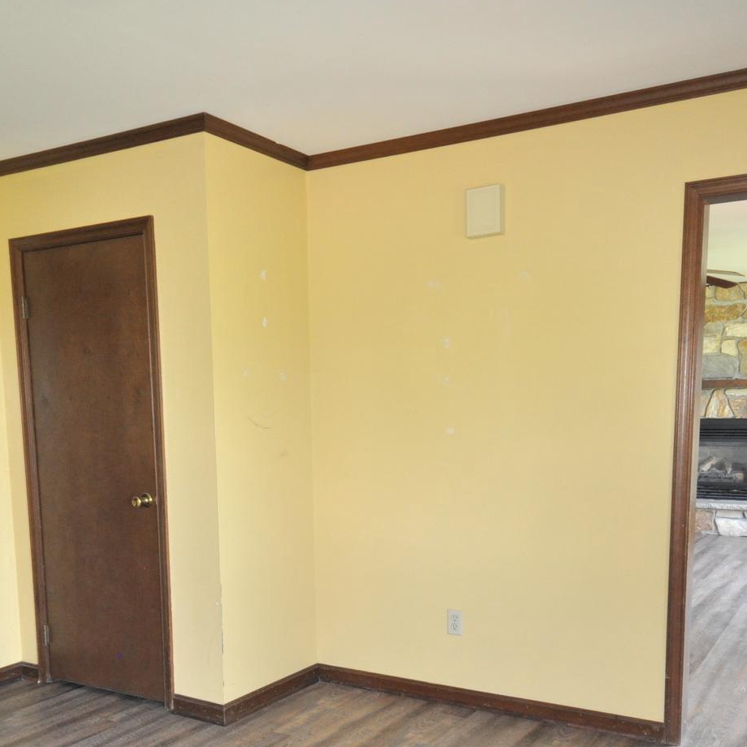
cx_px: 358
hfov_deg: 48.4
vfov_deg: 47.3
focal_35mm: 34
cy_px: 524
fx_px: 830
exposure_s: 1/60
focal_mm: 12
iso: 800
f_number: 4
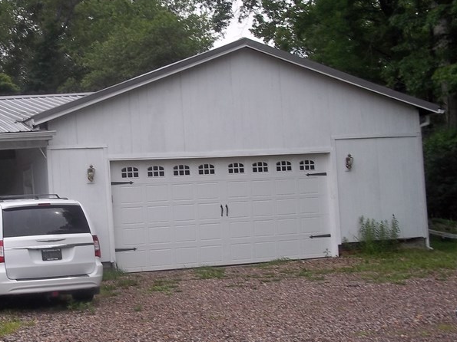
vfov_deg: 23.6
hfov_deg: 30.3
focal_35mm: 62
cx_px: 78
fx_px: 818
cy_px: 182
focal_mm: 6.5
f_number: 8
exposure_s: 1/125
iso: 80
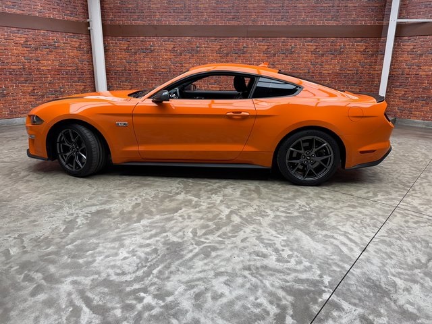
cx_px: 216
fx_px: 300
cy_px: 162
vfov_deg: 56.8
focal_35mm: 24
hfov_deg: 71.6
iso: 50
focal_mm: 6.76
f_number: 1.78
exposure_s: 1/129
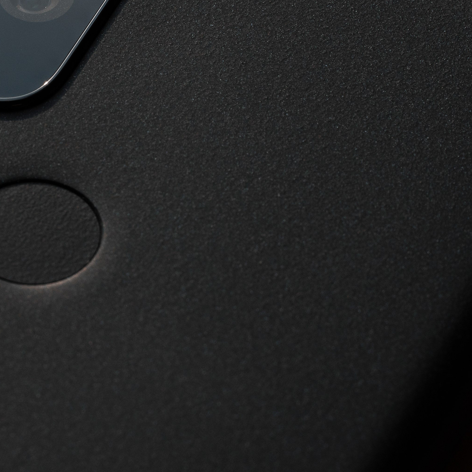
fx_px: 4073
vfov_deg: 6.6
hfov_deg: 6.6
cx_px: 77
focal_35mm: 264
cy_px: 101
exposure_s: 1/100
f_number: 16
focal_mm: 105
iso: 400
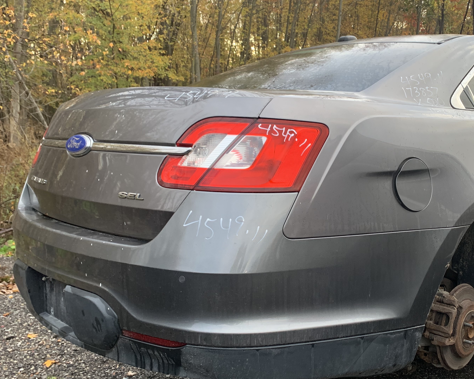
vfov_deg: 39.1
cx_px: 337
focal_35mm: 38
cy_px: 198
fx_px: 533
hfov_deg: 46.7
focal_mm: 4.25
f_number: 1.8
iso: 100
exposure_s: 1/116
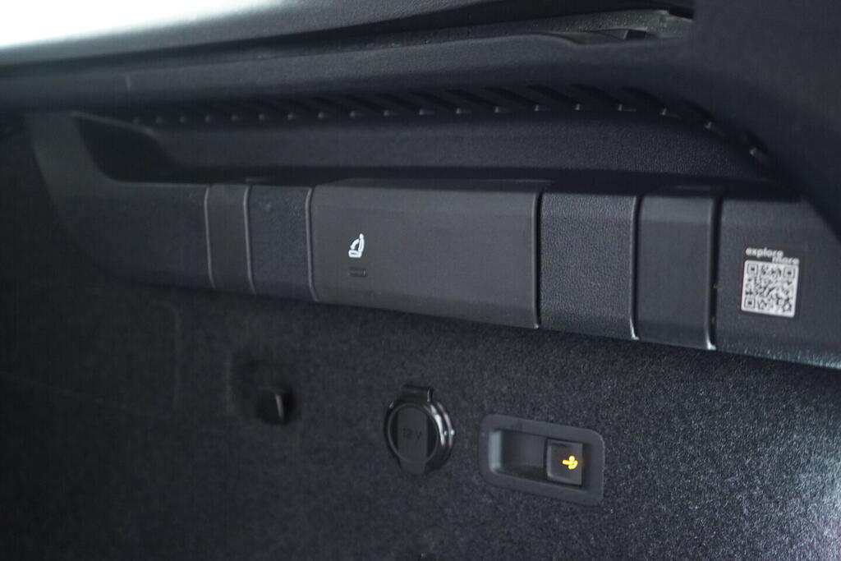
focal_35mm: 36
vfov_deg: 36.9
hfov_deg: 53.1
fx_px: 841
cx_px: 420
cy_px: 280
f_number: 2.8
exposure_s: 1/40
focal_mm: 24
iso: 1600
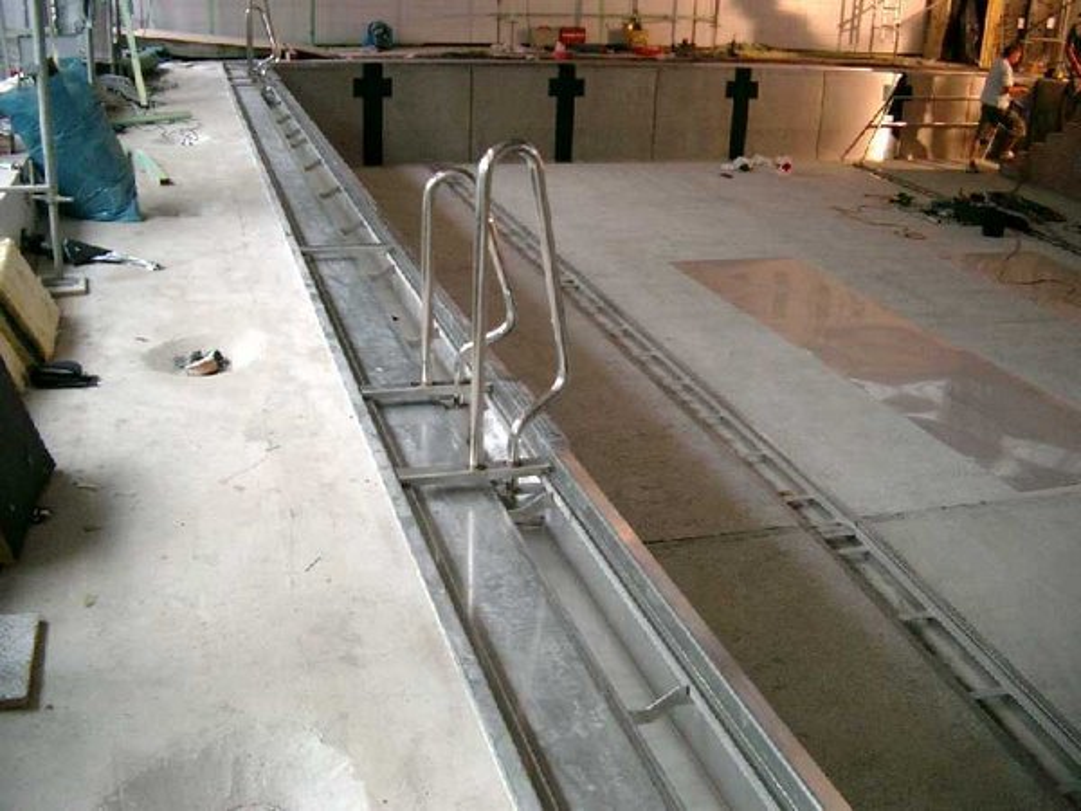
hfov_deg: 50.1
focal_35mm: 37
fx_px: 1155
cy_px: 406
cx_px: 540
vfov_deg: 38.7
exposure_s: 1/25
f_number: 2.6
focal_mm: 7.6
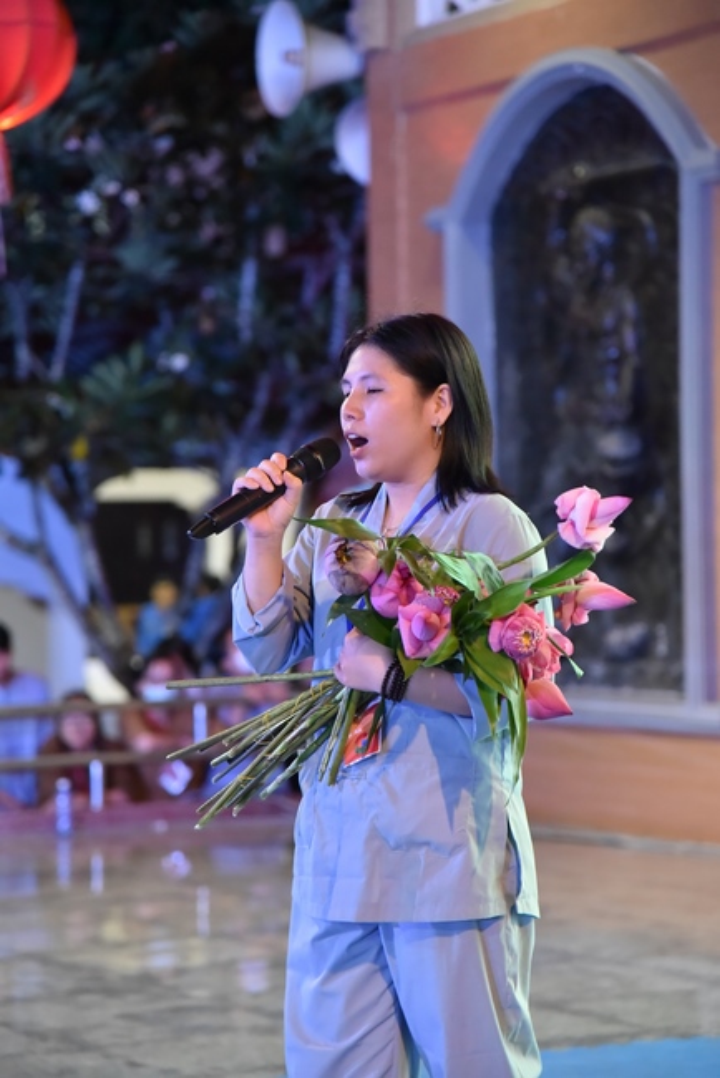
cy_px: 539
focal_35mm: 120
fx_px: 3596
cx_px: 360
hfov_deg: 11.4
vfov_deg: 17.1
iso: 4000
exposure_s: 1/125
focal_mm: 120
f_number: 4
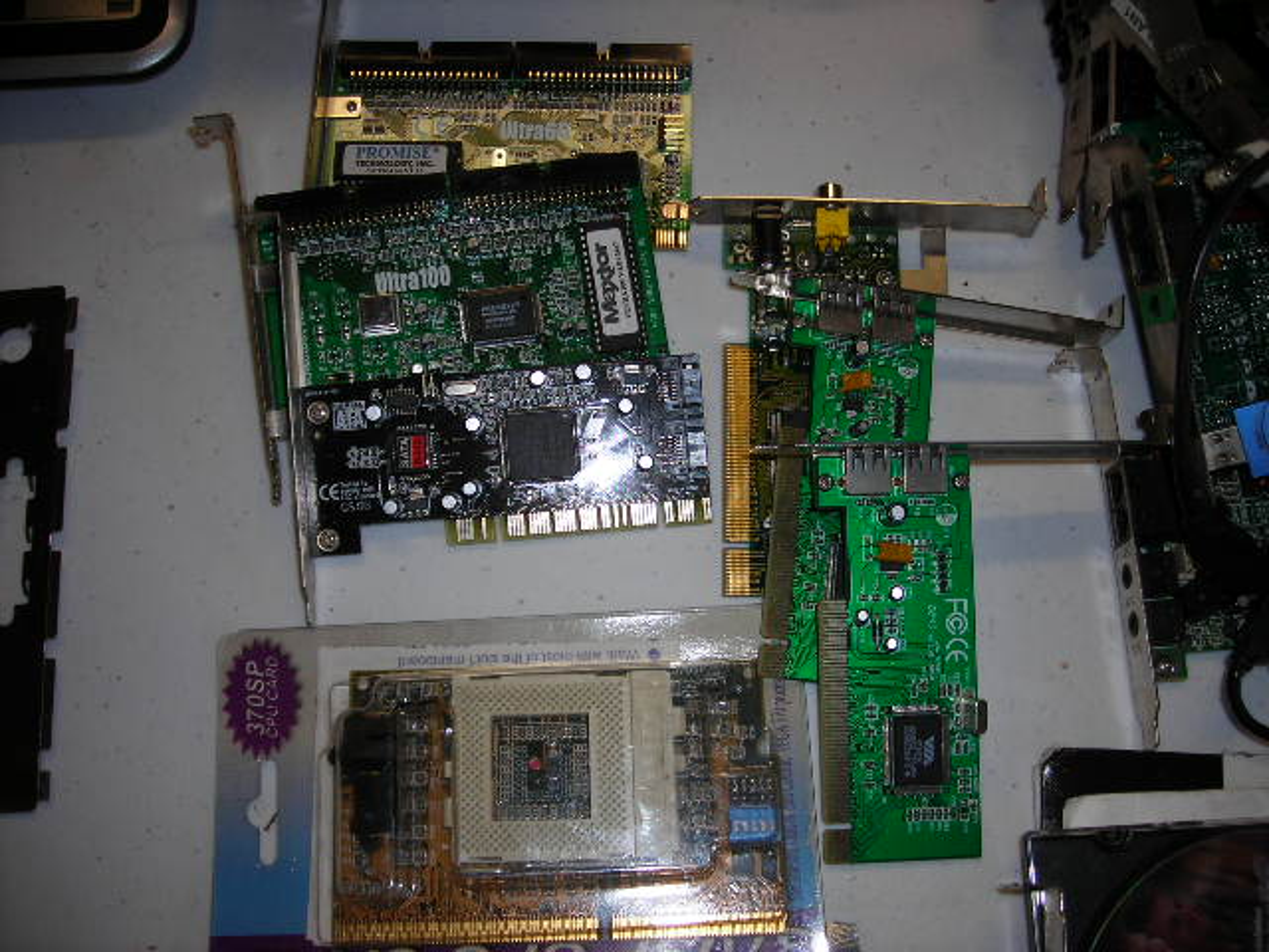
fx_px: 1393
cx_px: 634
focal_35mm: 38
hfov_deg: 49.0
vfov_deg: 37.7
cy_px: 476
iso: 50
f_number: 3.2
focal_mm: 6.3
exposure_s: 1/60.1
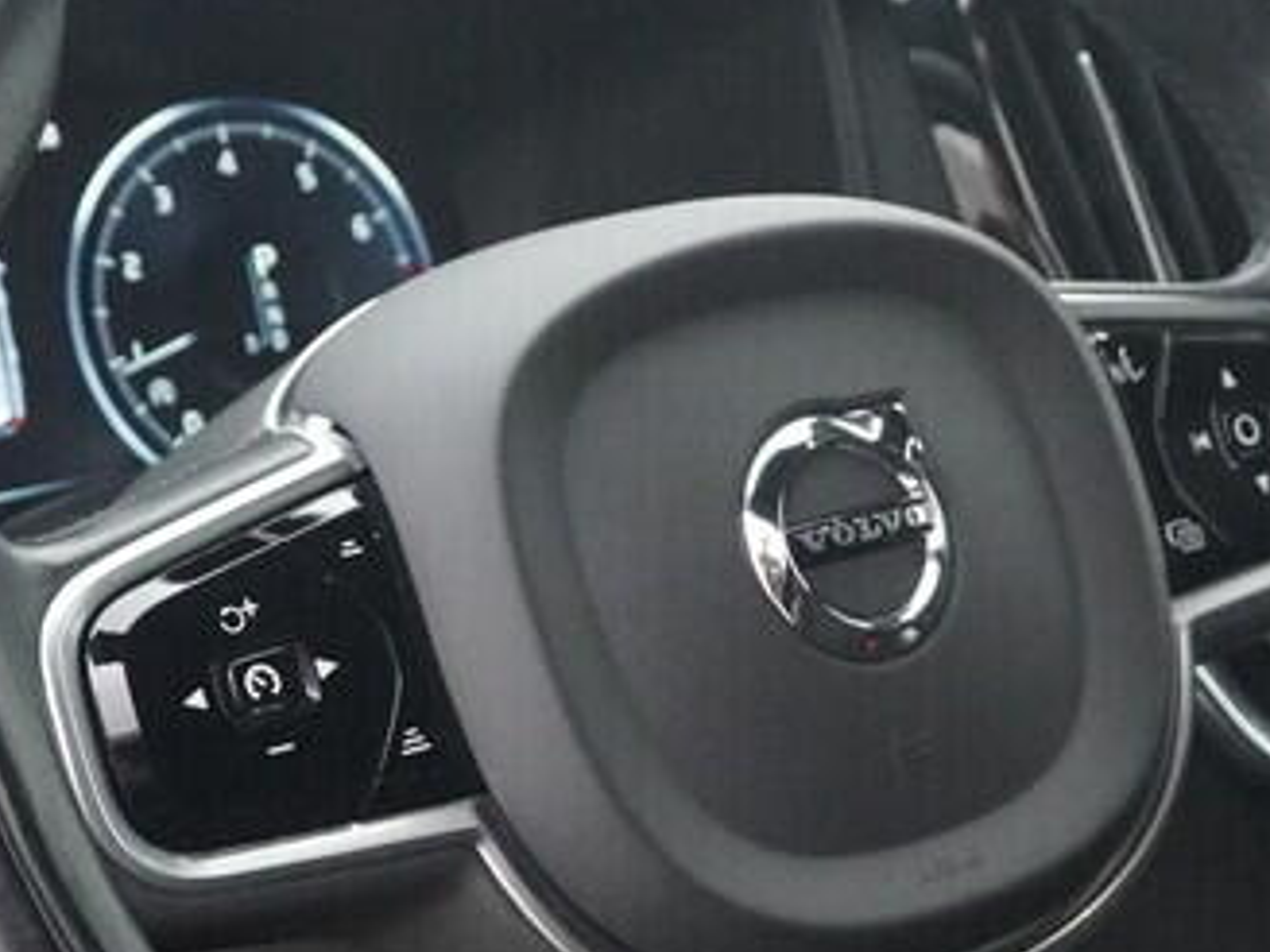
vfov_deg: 13.7
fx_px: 3962
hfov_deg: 18.2
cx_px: 755
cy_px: 435
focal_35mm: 108
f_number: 6.3
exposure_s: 1/250
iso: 6400
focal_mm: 24
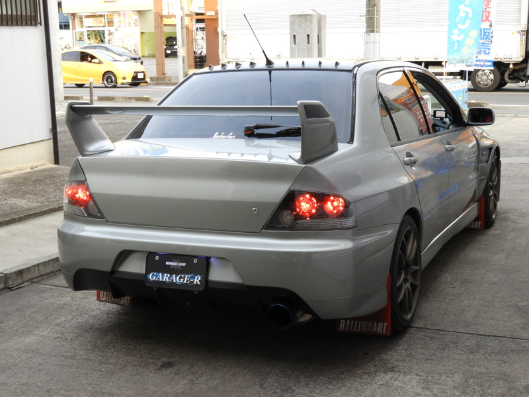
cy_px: 198
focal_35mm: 55
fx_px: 841
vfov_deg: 26.6
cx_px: 264
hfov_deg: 34.9
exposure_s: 1/30
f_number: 4
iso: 200
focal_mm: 9.9
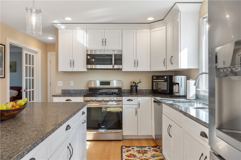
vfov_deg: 50.4
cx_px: 120
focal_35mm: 26
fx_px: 171
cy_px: 80
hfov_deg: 70.4
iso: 320
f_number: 7.1
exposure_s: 1/40
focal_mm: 17
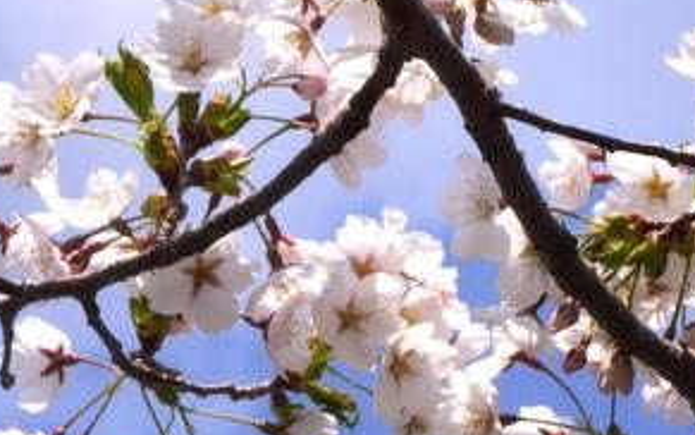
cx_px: 463
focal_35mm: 129
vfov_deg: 10.2
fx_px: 2444
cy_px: 286
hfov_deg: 16.2
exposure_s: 1/200
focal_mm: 55
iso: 100
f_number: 13
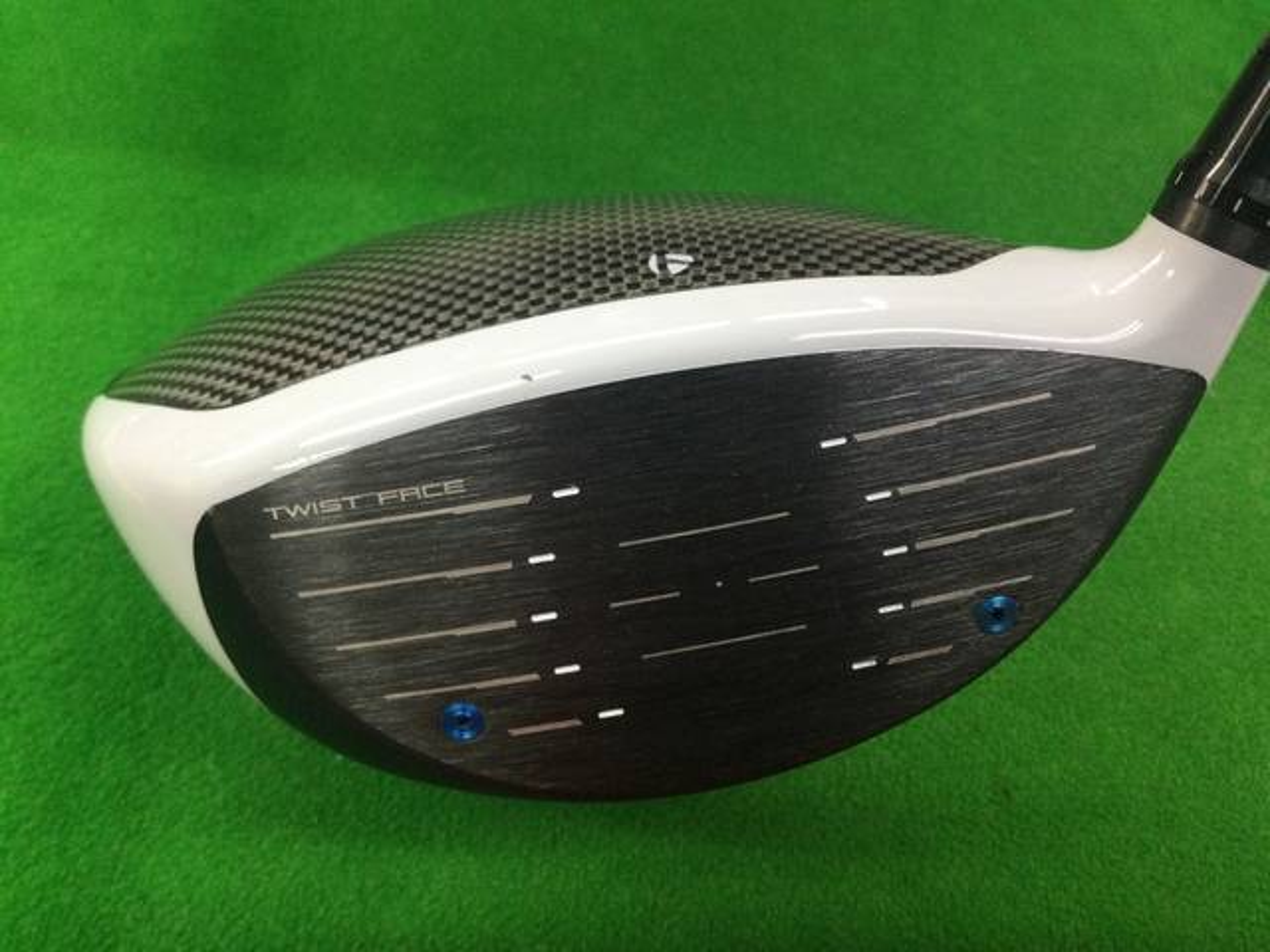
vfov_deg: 45.4
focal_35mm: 31
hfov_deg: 58.4
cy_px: 476
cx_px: 635
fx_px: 1137
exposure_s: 1/30
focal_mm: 3.3
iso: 100
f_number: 2.4
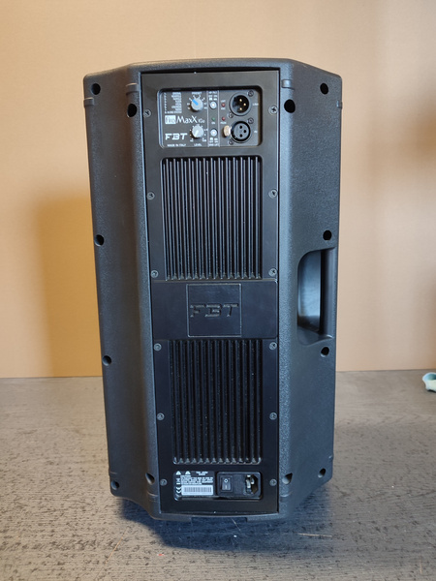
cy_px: 290
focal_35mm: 24
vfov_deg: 71.6
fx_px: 403
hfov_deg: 56.8
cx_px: 218
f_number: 1.89
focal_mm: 5.89
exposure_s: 1/20
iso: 602
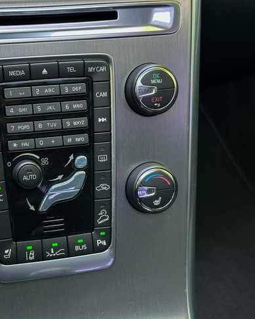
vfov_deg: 30.0
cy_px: 160
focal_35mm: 63
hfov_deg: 23.8
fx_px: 595
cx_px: 50
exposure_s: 1/60
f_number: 1.78
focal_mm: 6.86
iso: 160
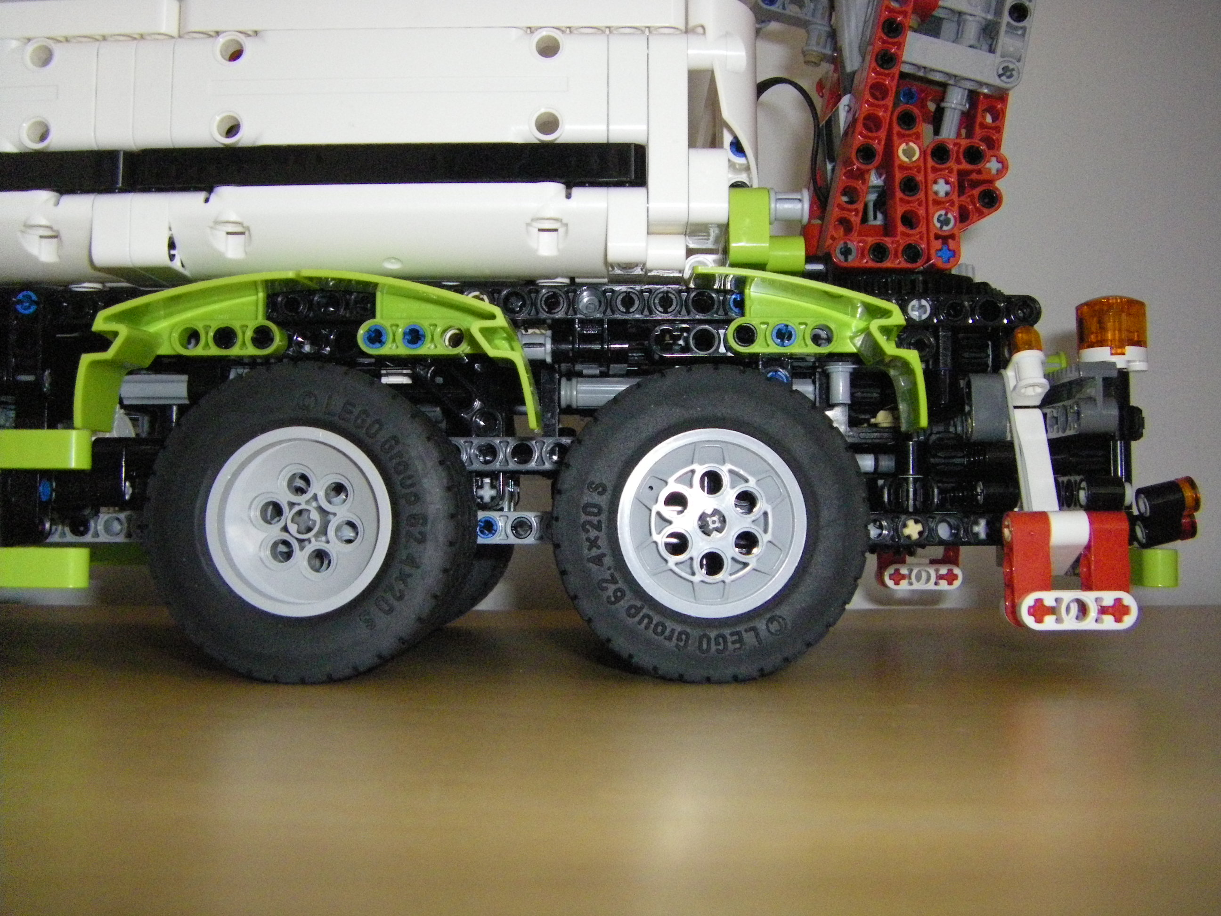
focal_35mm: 38
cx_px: 610
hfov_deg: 49.0
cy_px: 458
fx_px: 1340
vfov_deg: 37.7
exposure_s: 1/50
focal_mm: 6.3
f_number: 7
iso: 640
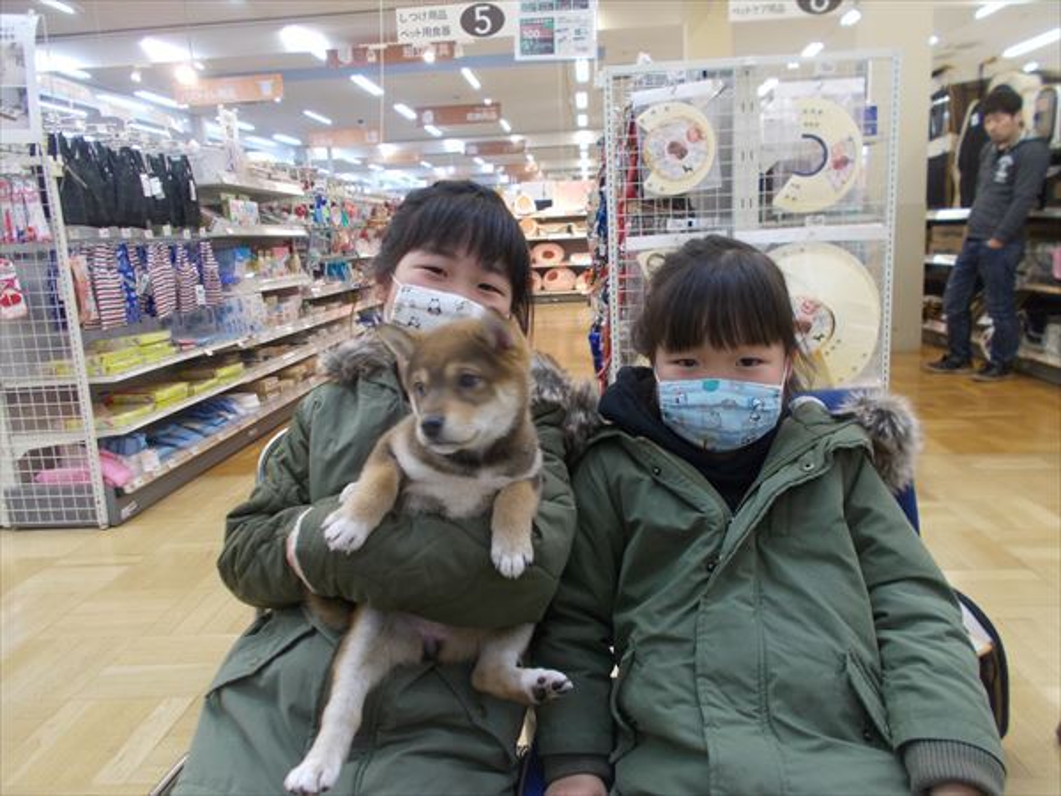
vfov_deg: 53.1
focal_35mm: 26
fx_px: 797
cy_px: 398
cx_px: 530
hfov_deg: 67.3
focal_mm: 4.6
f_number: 3.2
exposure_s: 1/25
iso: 180
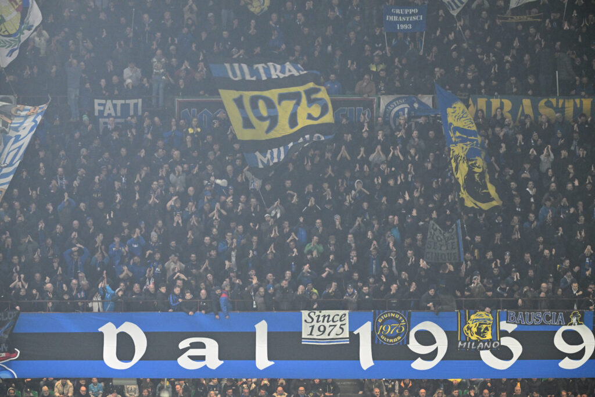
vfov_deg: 3.7
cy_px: 198
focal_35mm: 370
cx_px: 298
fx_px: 6116
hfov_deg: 5.6
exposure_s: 1/125
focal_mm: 370
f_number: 6
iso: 2000
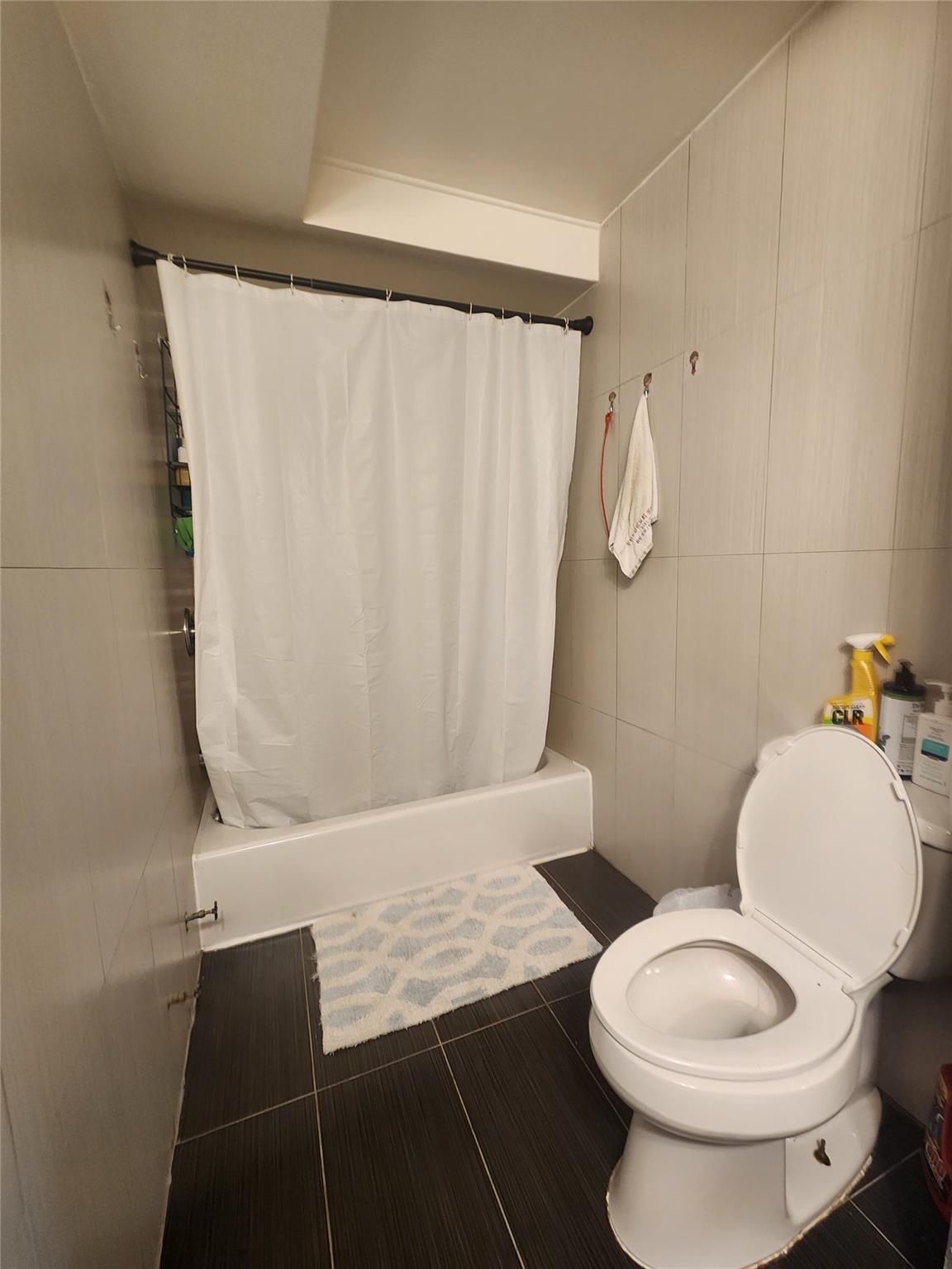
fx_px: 477
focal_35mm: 13
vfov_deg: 106.2
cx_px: 476
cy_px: 634
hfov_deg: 89.9
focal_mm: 2.2
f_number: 2.2
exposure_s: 1/30
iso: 320
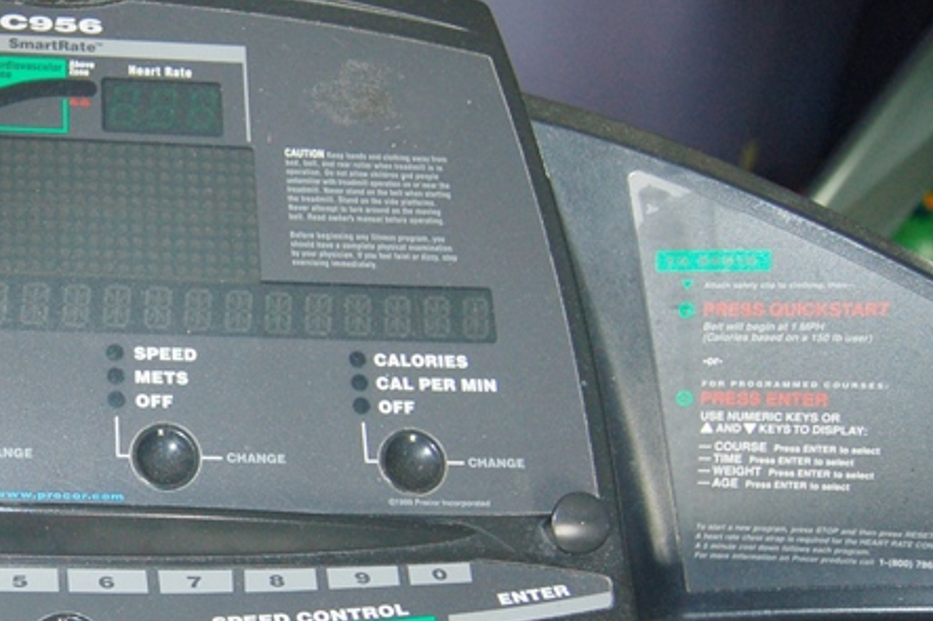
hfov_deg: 33.6
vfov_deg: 24.5
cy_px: 423
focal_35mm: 55
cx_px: 29
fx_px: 1425
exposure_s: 1/60
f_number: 3.5
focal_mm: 18
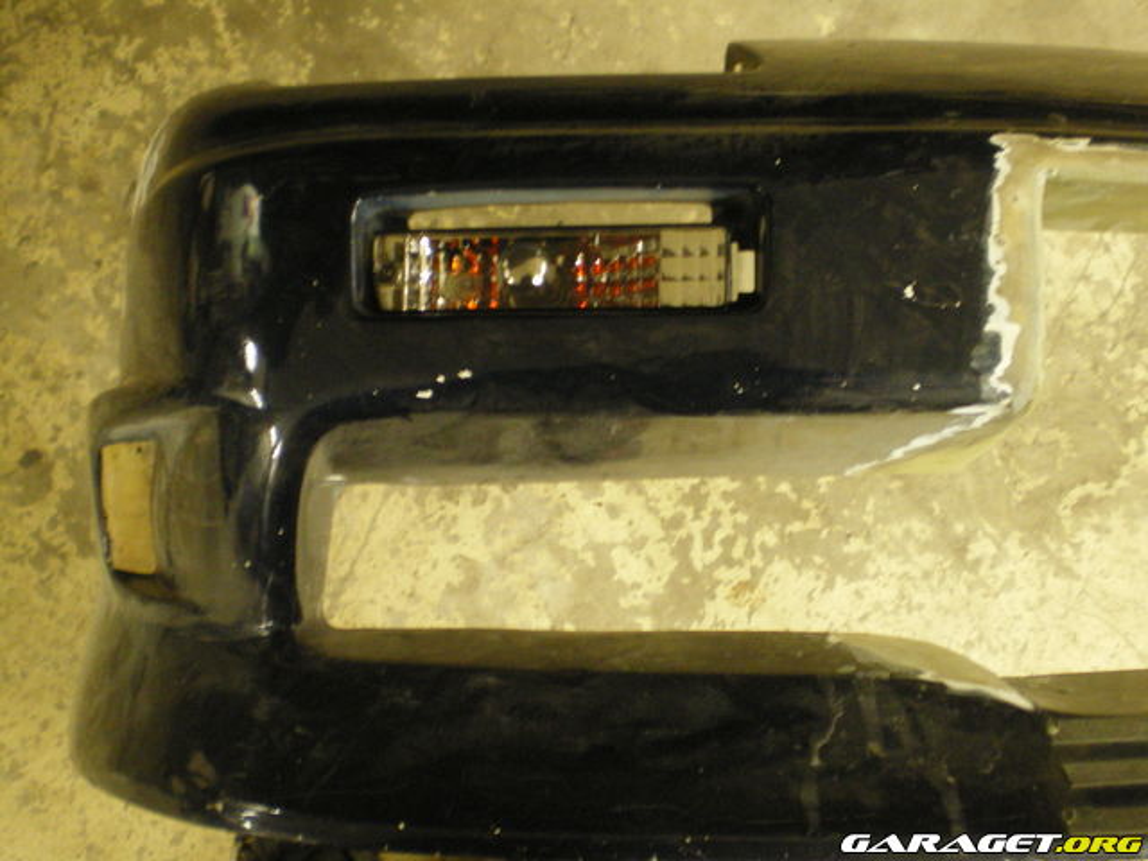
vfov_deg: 37.7
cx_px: 574
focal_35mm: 38
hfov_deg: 49.0
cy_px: 430
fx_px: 1260
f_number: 3.1
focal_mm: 6.3
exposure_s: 1/13
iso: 400
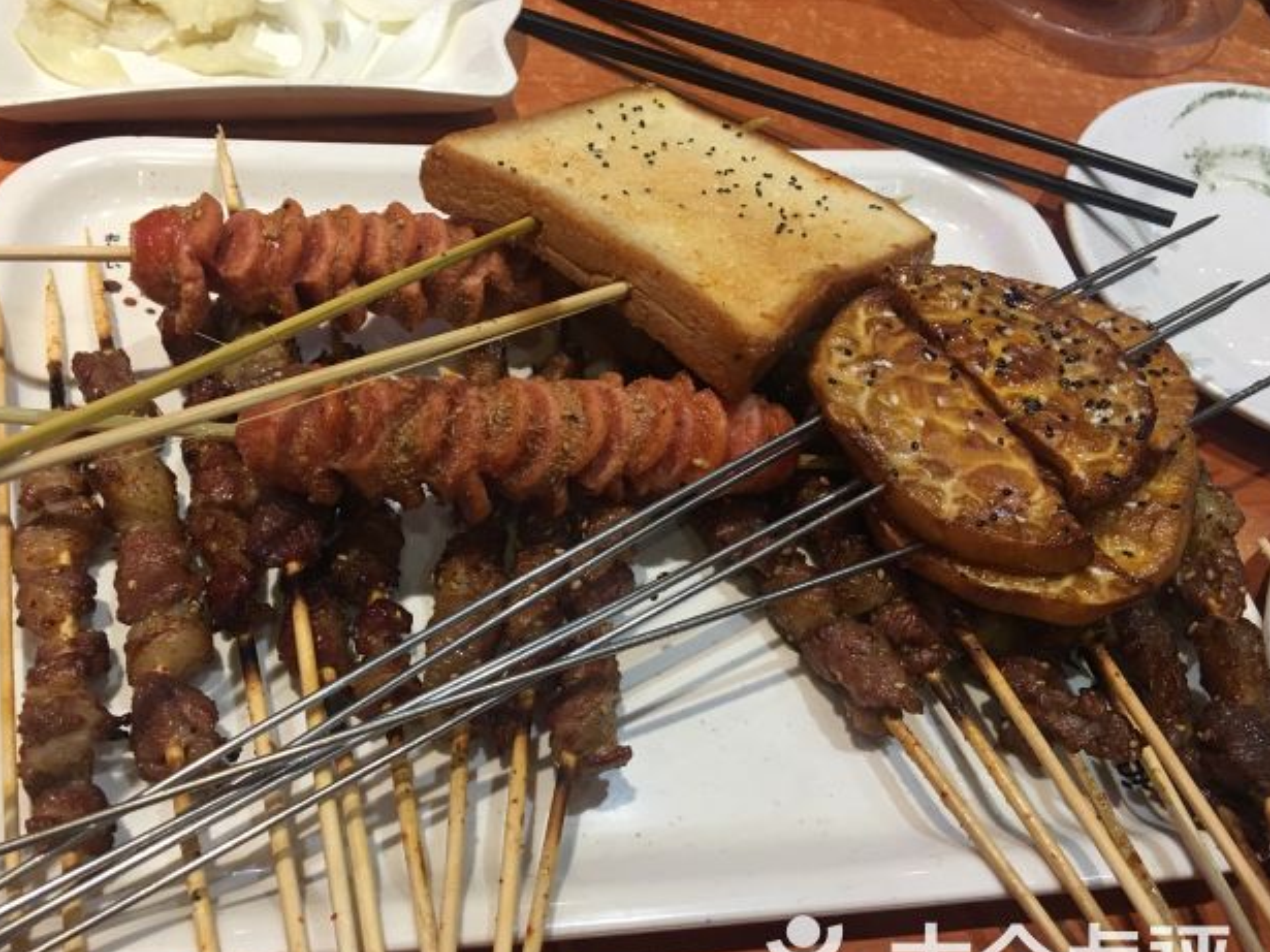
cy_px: 530
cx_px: 562
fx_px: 1210
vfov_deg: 42.9
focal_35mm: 33
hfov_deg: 55.2
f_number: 2.2
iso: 64
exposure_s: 1/17
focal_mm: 4.15
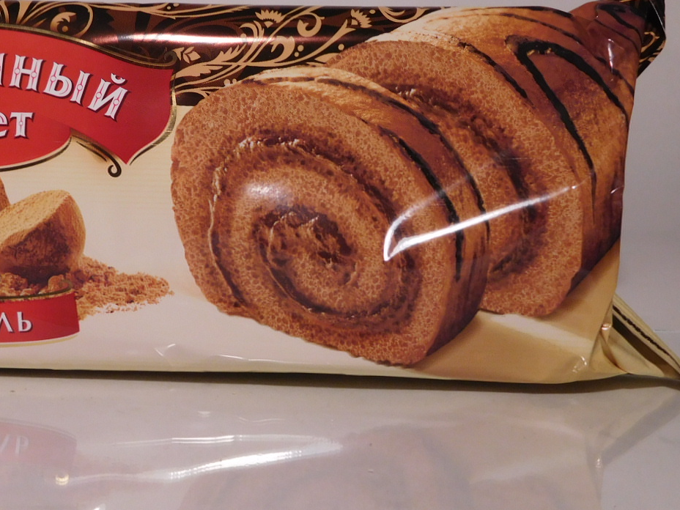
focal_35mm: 69
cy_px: 129
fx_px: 1355
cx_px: 175
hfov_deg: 27.8
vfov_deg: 21.1
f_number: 3.9
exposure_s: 1/30
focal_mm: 7.1
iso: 160
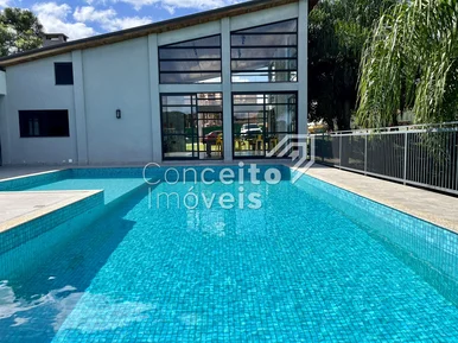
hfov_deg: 67.3
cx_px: 229
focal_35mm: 26
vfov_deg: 53.0
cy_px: 172
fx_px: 344
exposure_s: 1/3215
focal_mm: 5.1
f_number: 1.6
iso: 50
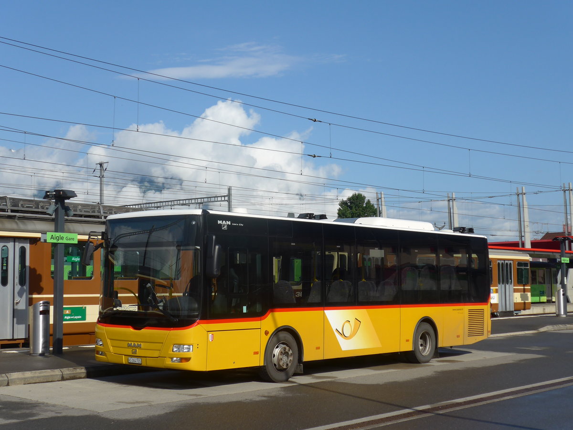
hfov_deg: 34.9
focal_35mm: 55
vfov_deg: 26.6
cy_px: 215
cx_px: 286
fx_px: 910
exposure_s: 1/1600
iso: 80
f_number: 3.4
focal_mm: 11.3
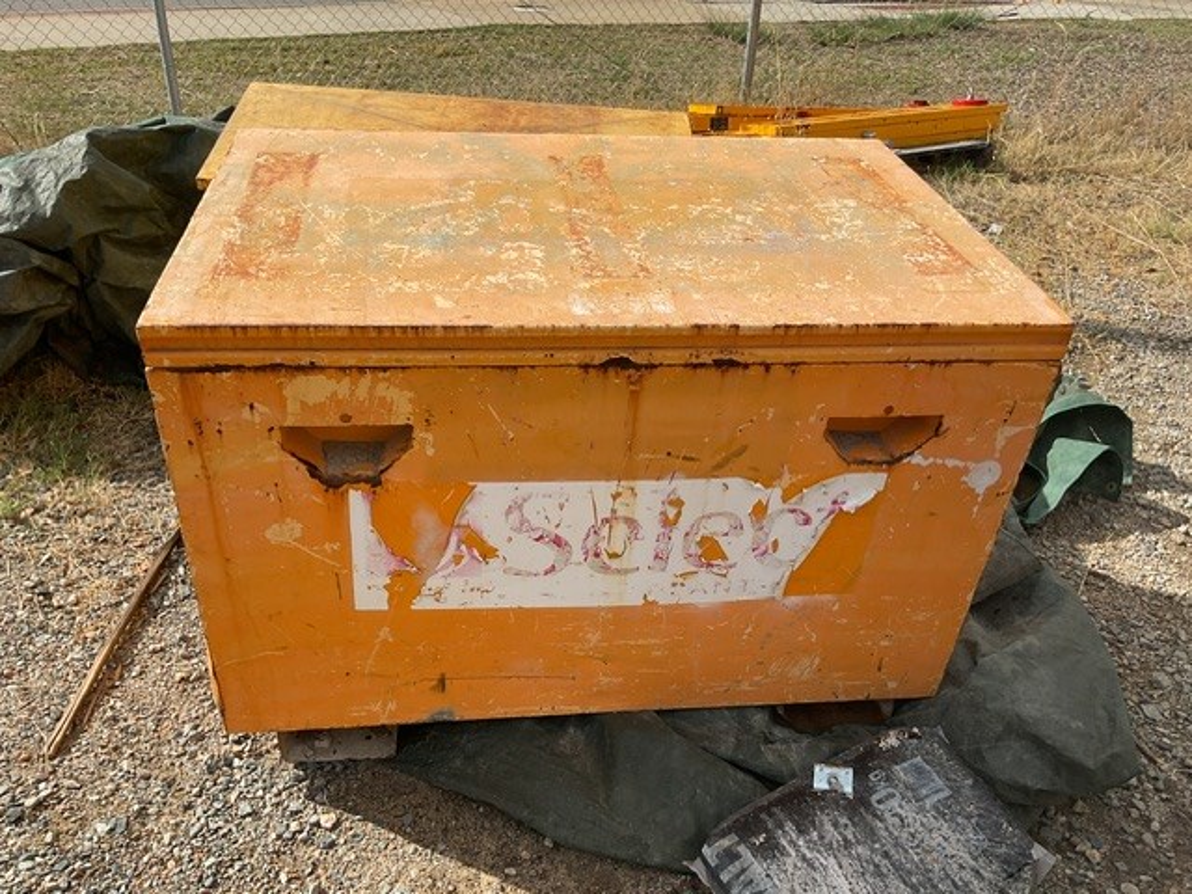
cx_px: 596
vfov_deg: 48.2
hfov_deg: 61.7
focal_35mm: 29
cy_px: 447
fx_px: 999
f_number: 1.8
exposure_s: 1/2427
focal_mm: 3
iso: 16
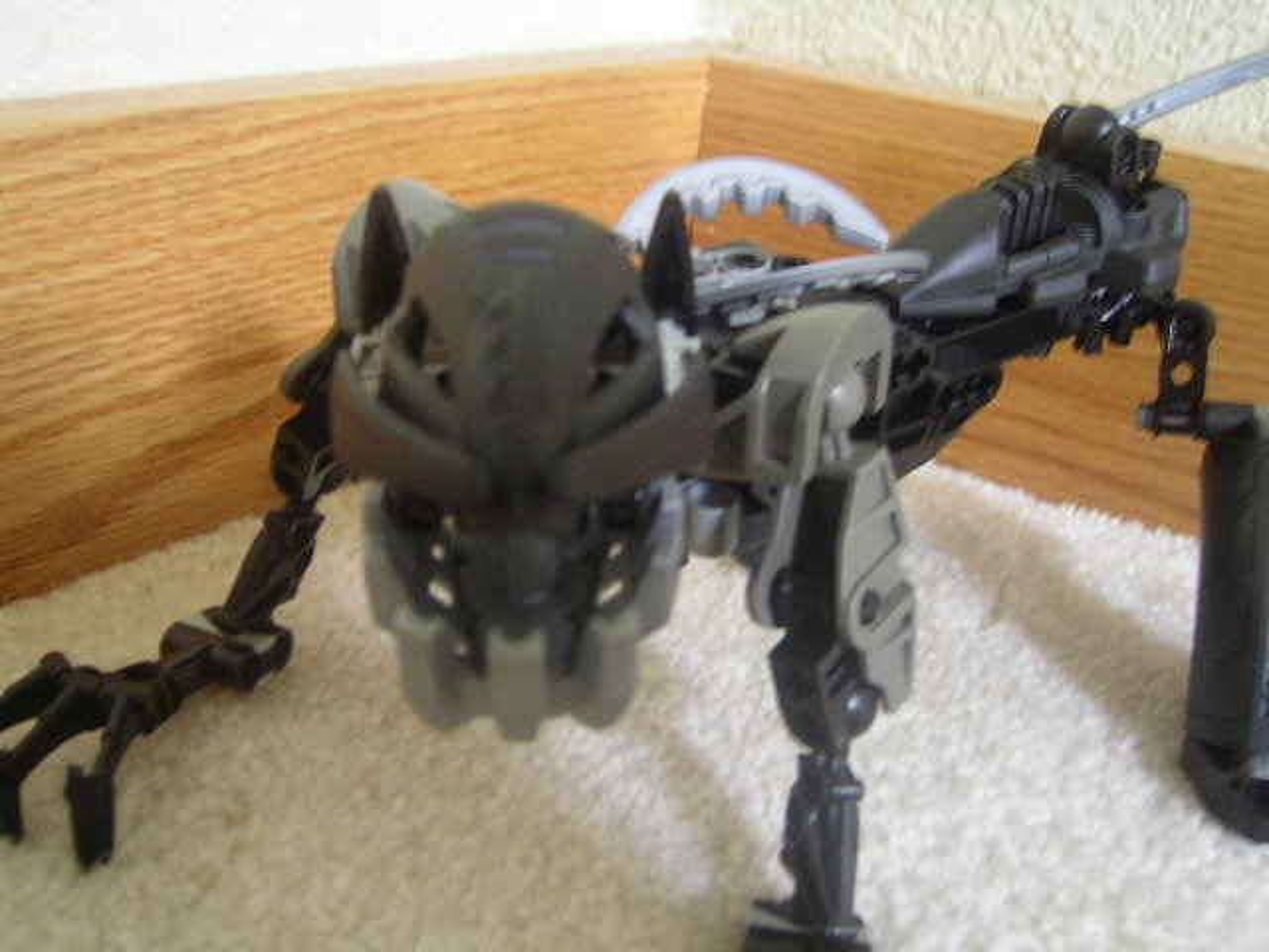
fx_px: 1320
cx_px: 634
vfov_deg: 39.7
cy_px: 476
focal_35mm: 36
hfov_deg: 51.4
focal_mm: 5.6
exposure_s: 1/5.4
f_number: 2.8
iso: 100
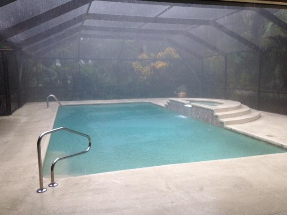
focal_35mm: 33
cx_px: 144
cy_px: 108
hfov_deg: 55.4
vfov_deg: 42.9
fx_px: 274
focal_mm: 4.12
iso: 64
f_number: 2.4
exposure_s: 1/120
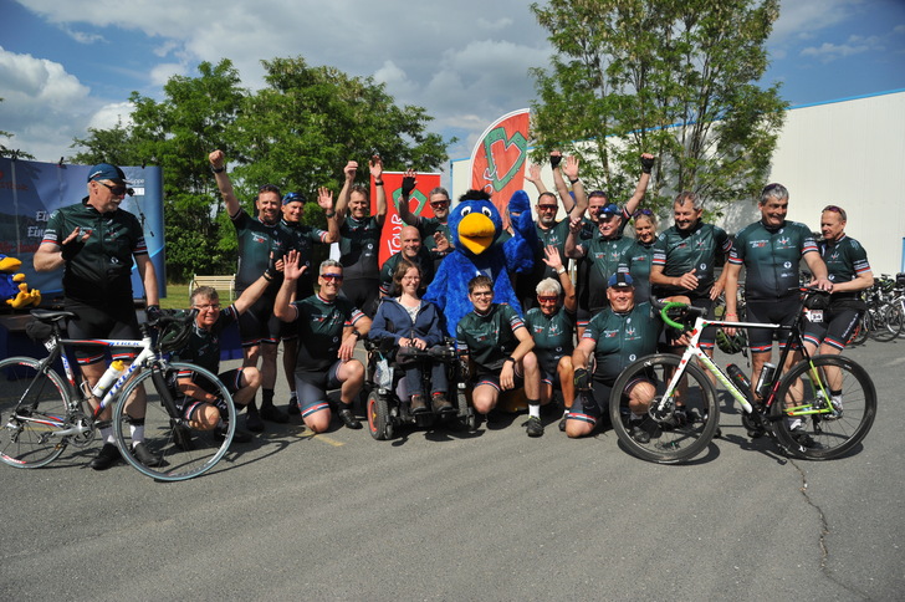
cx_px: 452
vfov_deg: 53.0
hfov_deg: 73.8
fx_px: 603
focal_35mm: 24
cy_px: 301
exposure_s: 1/4000
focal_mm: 24
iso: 800
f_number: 8
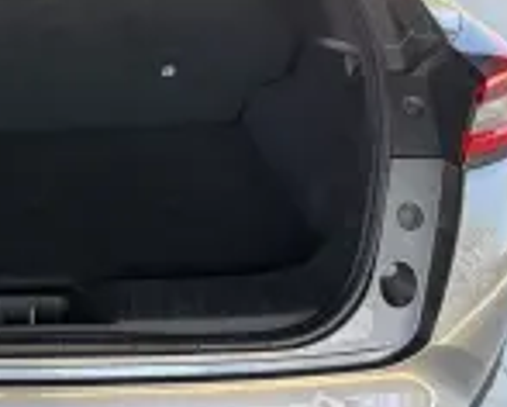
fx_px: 932
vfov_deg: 24.6
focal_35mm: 62
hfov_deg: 28.7
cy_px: 169
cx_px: 14
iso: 50
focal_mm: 5.96
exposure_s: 1/121
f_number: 1.6
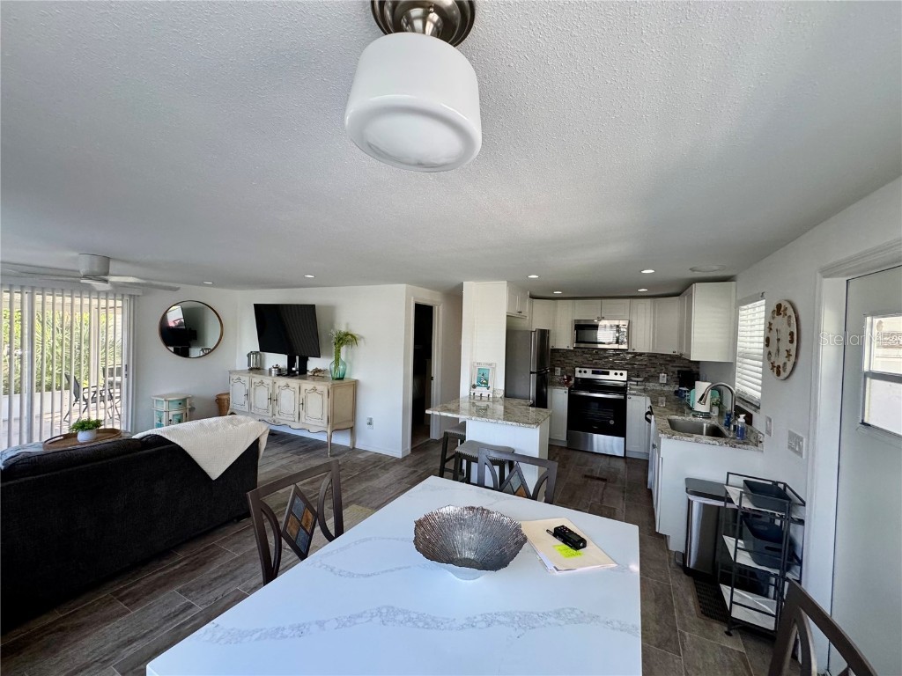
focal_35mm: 14
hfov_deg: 102.1
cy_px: 338
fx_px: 365
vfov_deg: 85.7
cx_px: 451
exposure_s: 1/120
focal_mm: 2.22
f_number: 2.2
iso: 250
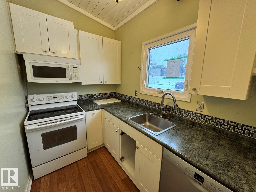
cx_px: 128
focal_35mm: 14
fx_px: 104
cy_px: 96
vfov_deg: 85.7
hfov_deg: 102.1
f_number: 2.2
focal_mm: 2.22
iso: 160
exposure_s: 1/120
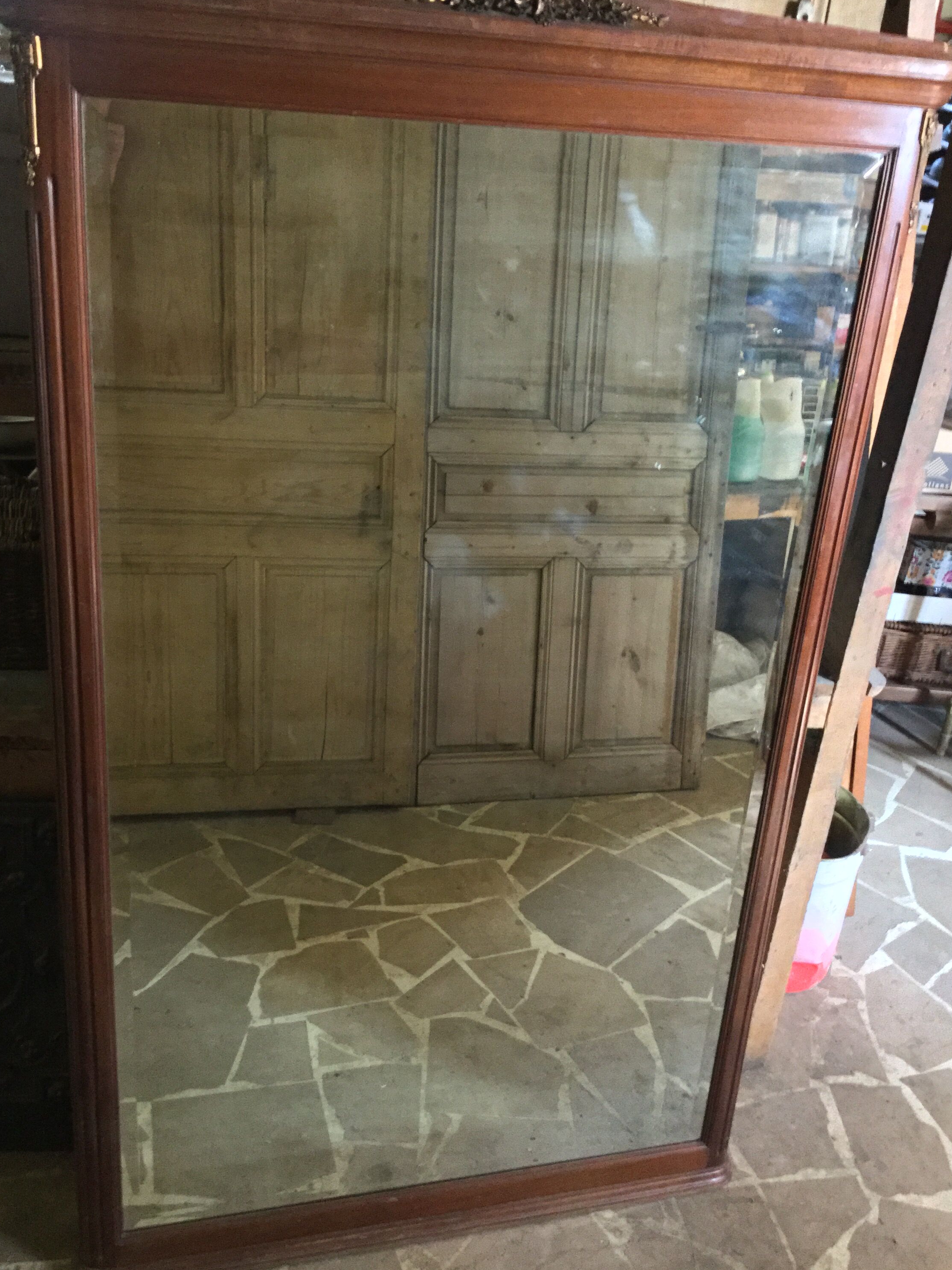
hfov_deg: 41.8
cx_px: 475
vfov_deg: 53.9
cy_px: 598
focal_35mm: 34
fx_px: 1247
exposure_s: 1/17
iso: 250
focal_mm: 3.3
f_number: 2.4
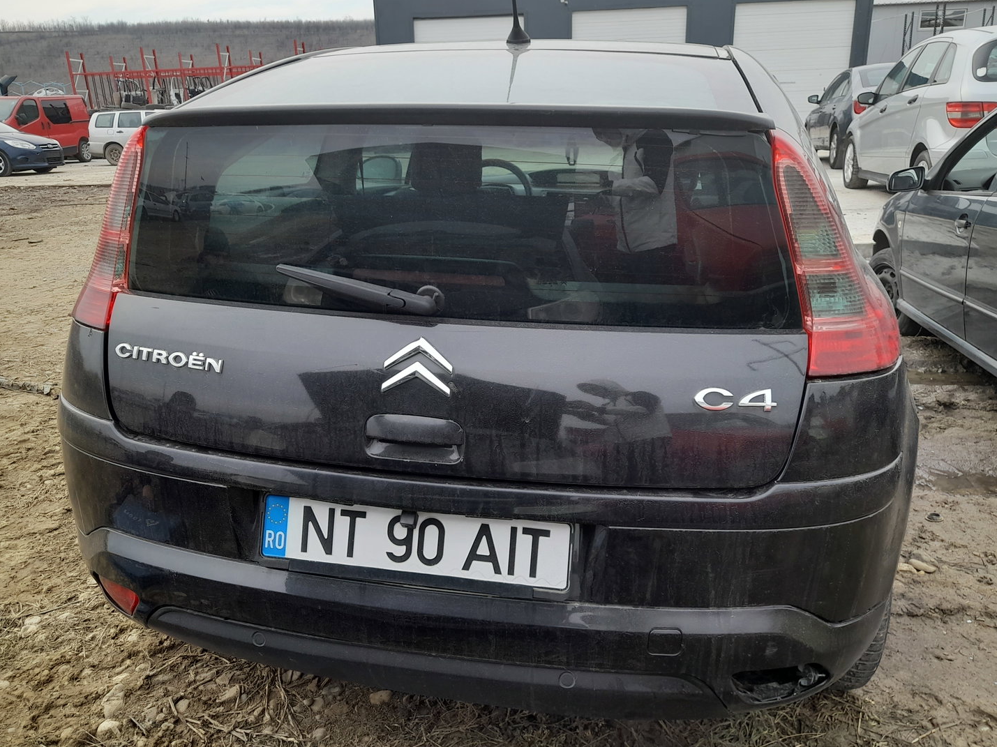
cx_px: 488
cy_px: 395
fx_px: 806
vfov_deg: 49.7
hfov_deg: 63.5
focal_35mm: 28
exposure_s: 1/180
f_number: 2
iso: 20
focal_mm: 4.6
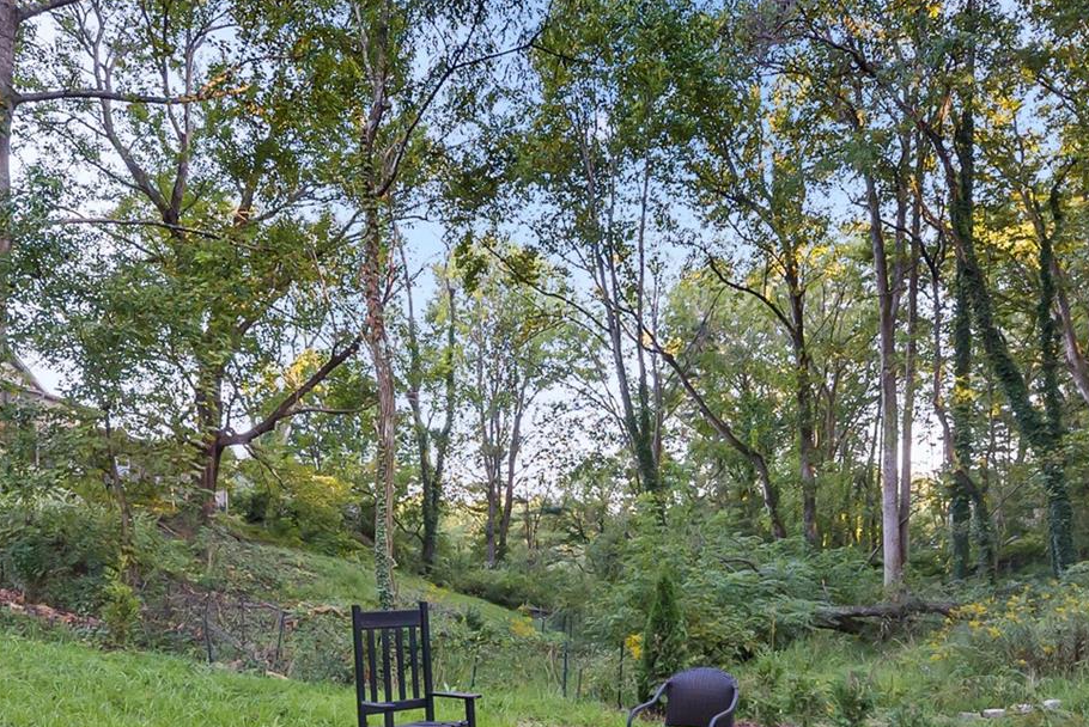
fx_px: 817
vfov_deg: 45.2
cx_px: 547
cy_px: 597
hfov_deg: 67.3
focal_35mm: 27
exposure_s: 1/50
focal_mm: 12
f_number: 8
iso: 640
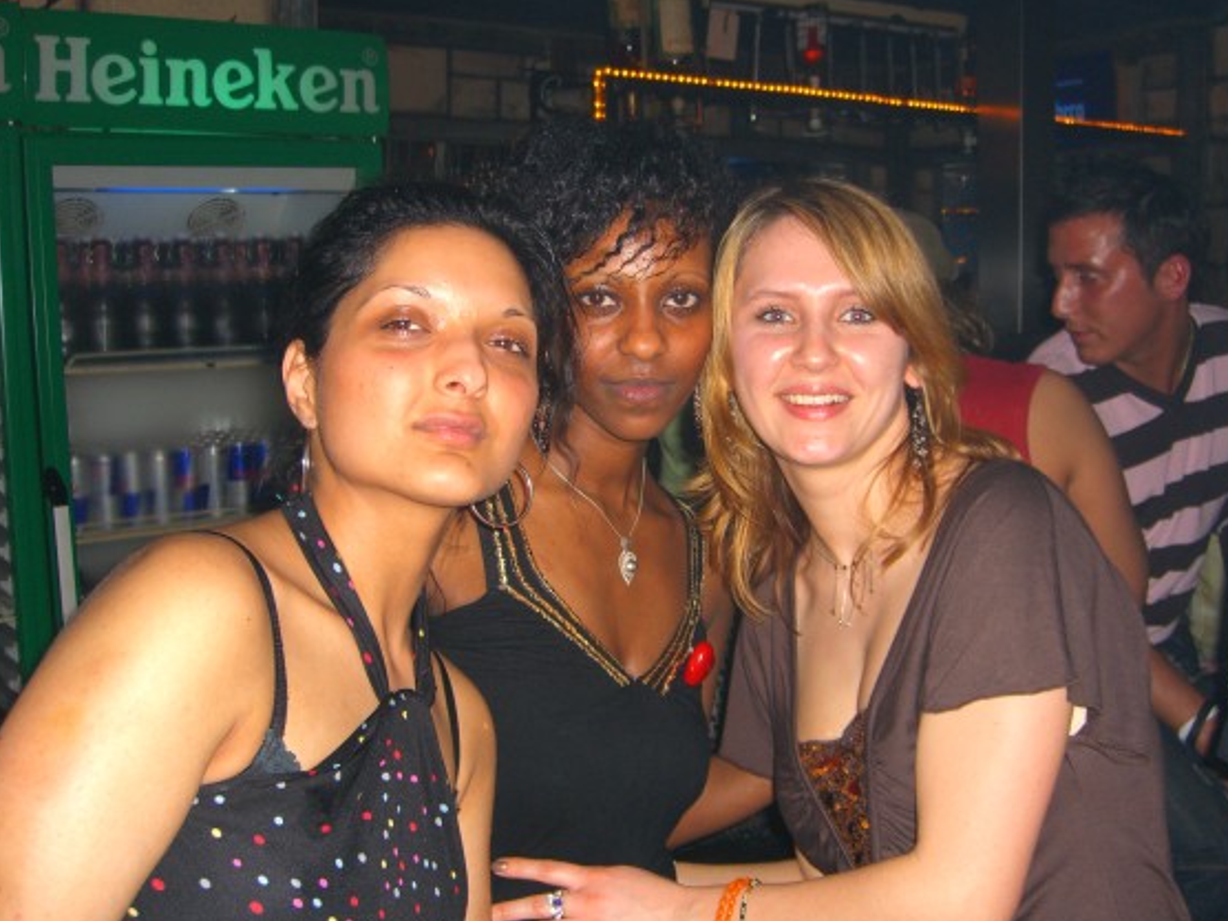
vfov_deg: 35.1
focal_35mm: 41
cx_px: 649
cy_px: 442
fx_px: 1454
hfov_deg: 45.8
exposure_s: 1/60
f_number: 2.8
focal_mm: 7.9
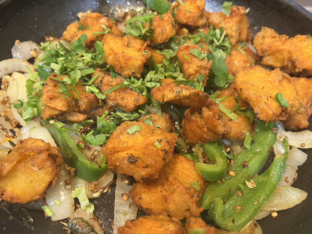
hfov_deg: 60.0
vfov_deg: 46.8
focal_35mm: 30
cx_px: 157
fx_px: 270
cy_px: 126
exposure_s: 1/50
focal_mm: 5.7
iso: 320
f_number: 1.5
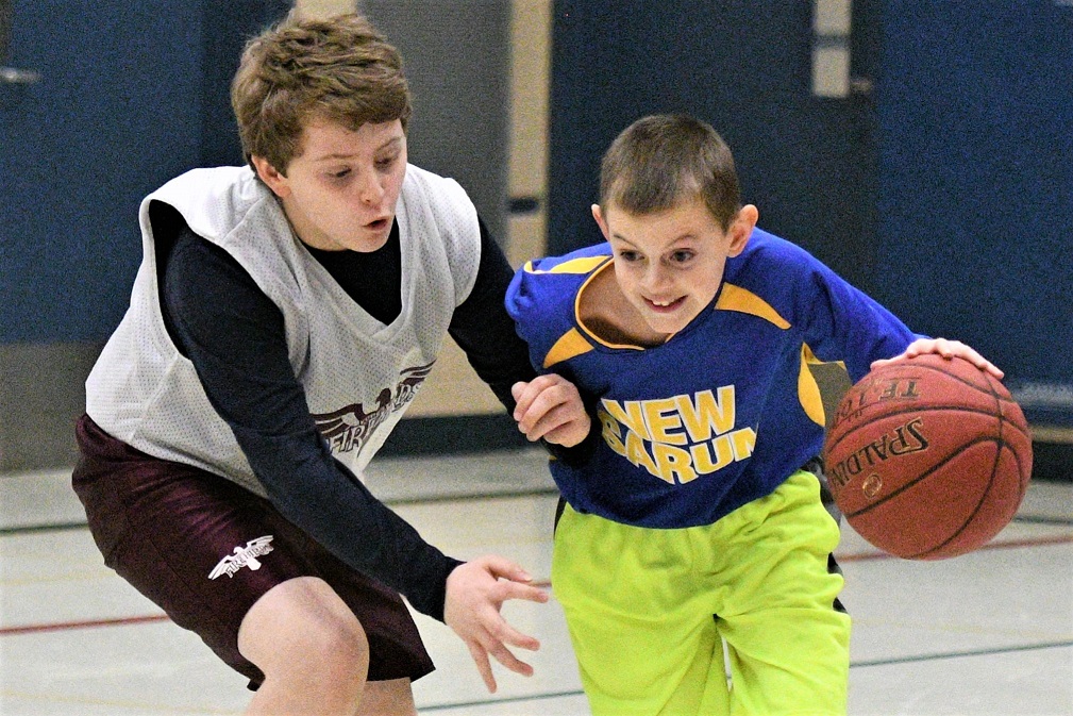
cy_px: 358
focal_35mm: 117
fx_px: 3488
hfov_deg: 17.5
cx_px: 536
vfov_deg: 11.7
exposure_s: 1/1000
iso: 9000
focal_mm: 78
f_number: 2.8
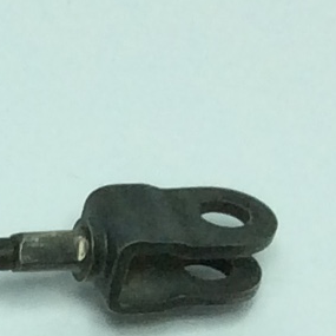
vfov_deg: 6.5
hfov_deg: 6.3
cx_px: -612
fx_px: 2822
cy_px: 778
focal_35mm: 257
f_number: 2.4
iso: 32
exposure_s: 1/590
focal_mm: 3.3
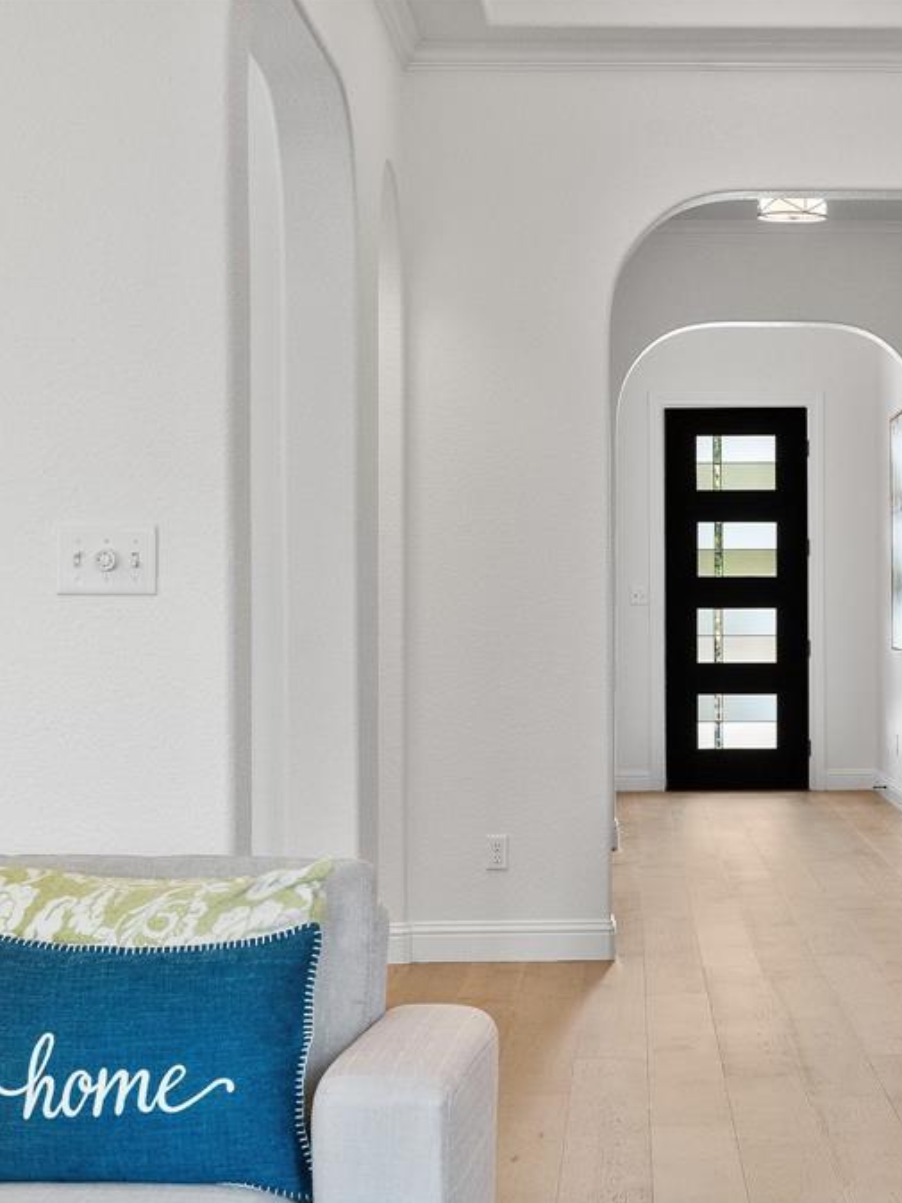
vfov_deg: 25.7
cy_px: 601
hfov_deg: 19.2
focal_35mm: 76
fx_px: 2640
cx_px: 743
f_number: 8
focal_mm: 35
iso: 2000
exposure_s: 1/15
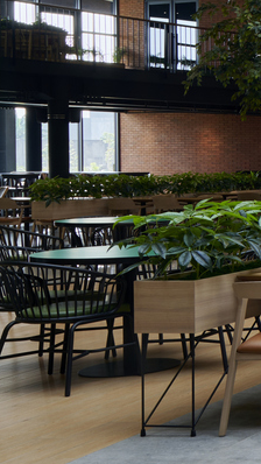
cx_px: 819
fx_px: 922
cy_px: -58
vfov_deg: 25.9
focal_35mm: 75
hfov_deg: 10.4
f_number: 9
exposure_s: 1/4
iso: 125
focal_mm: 19
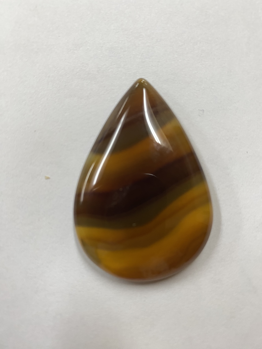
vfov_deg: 69.4
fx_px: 252
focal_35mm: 25
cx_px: 131
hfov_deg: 54.9
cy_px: 174
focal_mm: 4.25
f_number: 1.8
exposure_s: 1/60
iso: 80
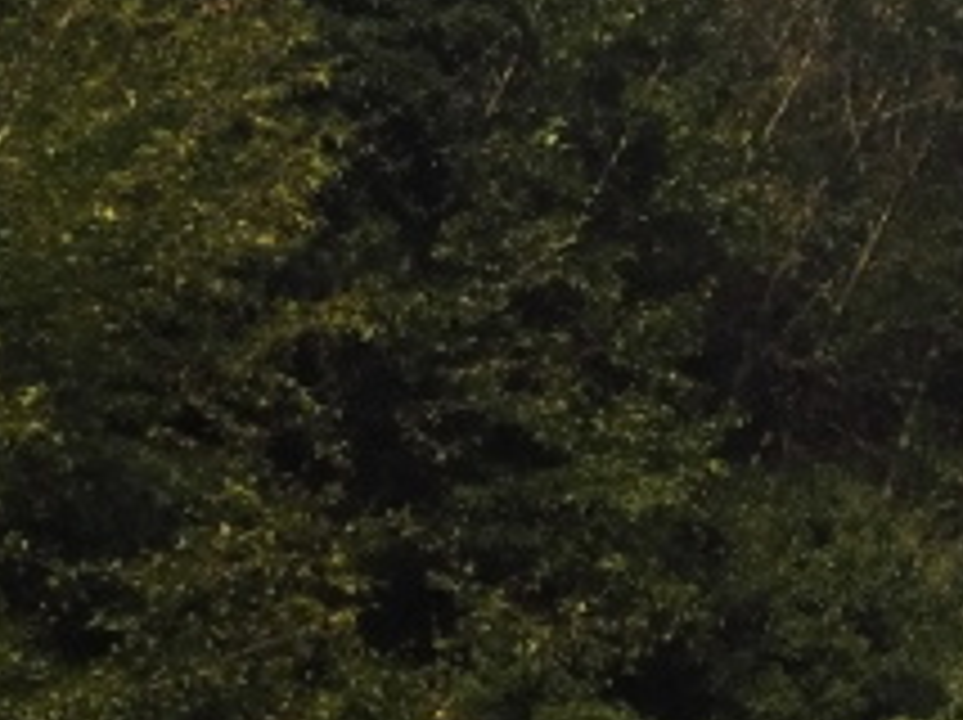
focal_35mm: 139
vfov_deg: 9.6
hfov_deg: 13.2
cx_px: 1562
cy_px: -909
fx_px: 3863
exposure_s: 1/1168
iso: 80
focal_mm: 3.8
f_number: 2
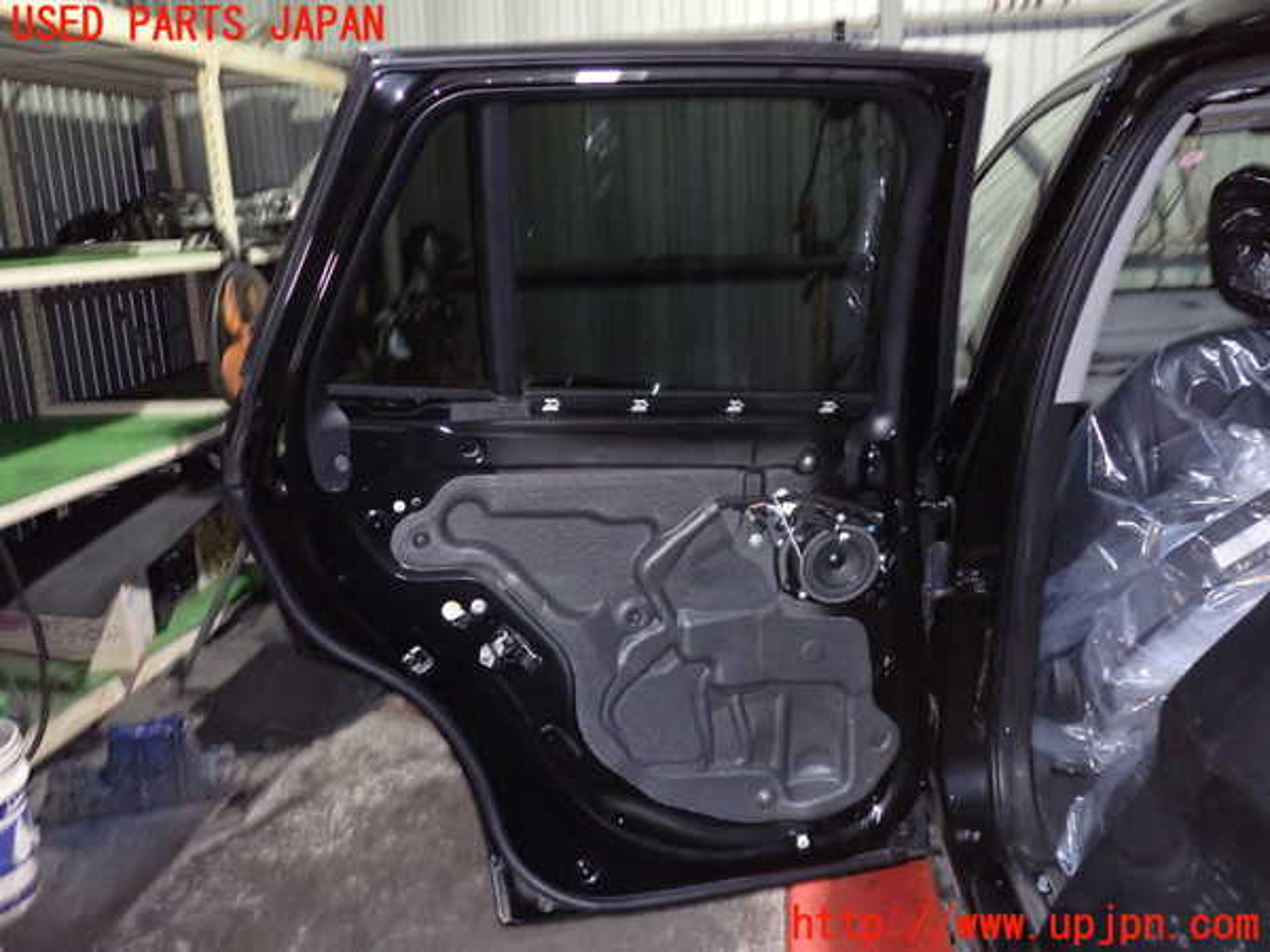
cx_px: 635
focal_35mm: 30
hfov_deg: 60.0
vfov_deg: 46.8
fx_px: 1101
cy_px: 476
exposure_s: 1/30
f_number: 2.3
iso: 1000
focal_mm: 5.4
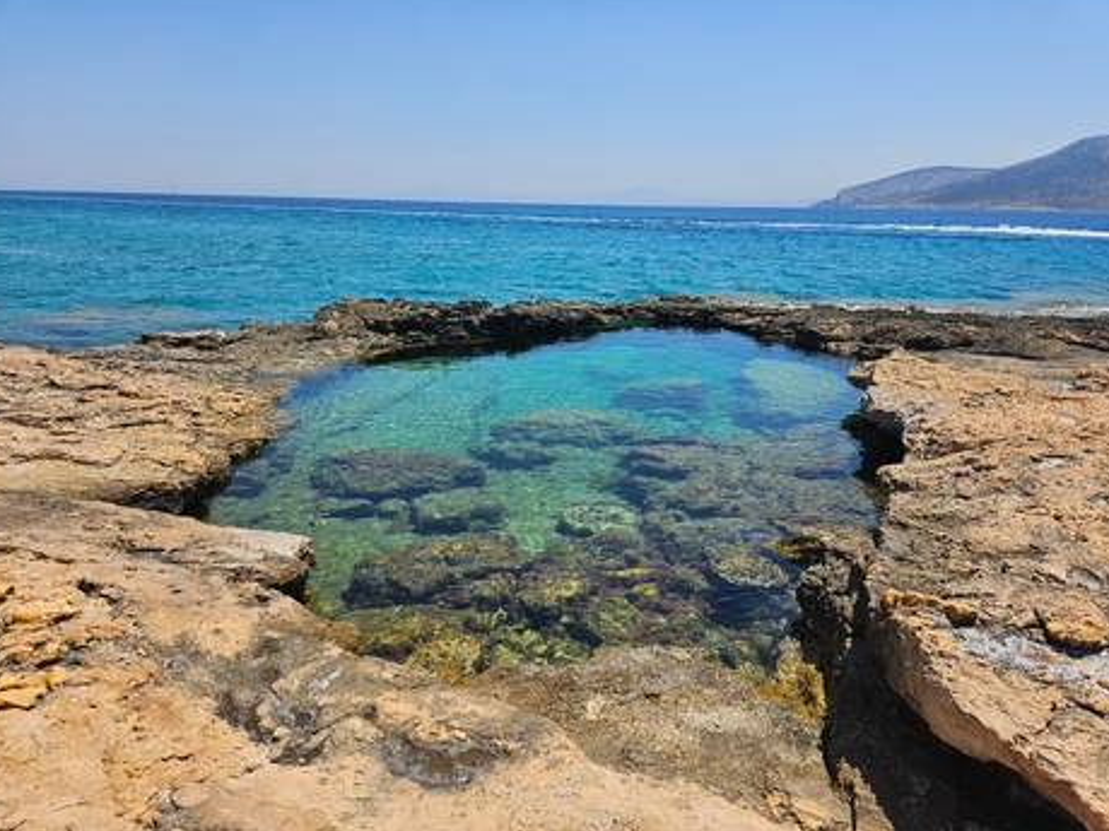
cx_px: 547
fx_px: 769
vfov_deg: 56.8
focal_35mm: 24
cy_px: 419
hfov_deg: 71.6
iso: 25
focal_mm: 5.4
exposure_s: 1/2635
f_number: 1.8
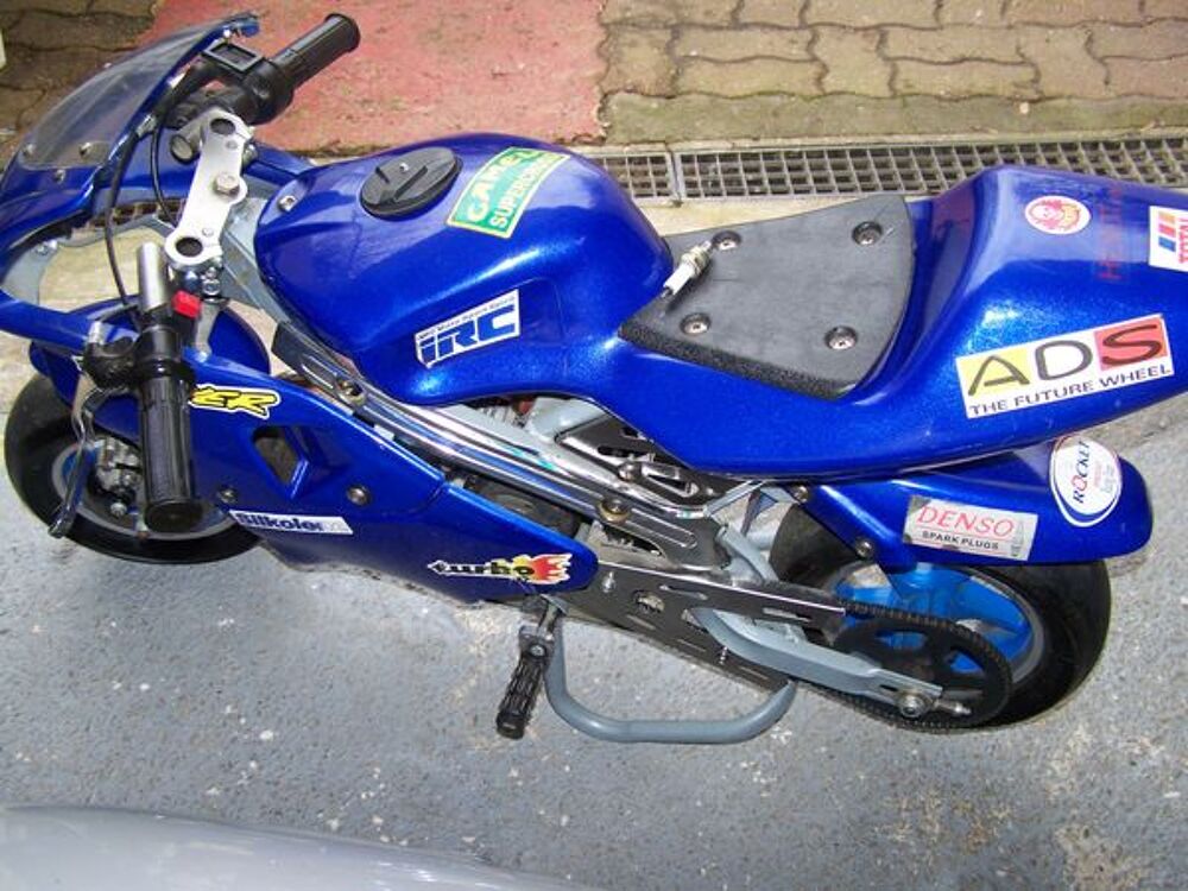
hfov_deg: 49.0
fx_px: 1304
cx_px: 594
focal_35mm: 38
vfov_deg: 37.7
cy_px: 446
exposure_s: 1/60
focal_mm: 6.3
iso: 80
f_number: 2.8
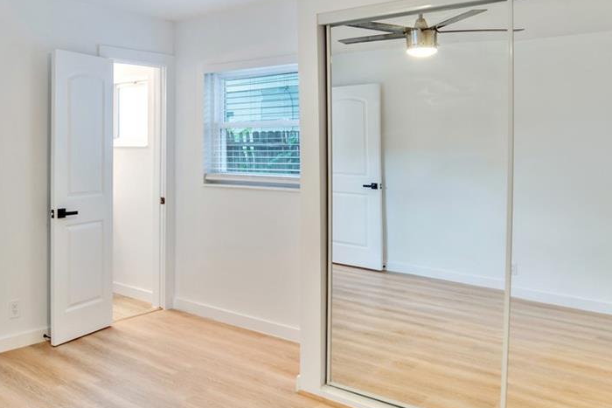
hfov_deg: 55.8
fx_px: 544
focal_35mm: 32
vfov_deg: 41.0
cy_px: 167
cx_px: 151
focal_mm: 14
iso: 100
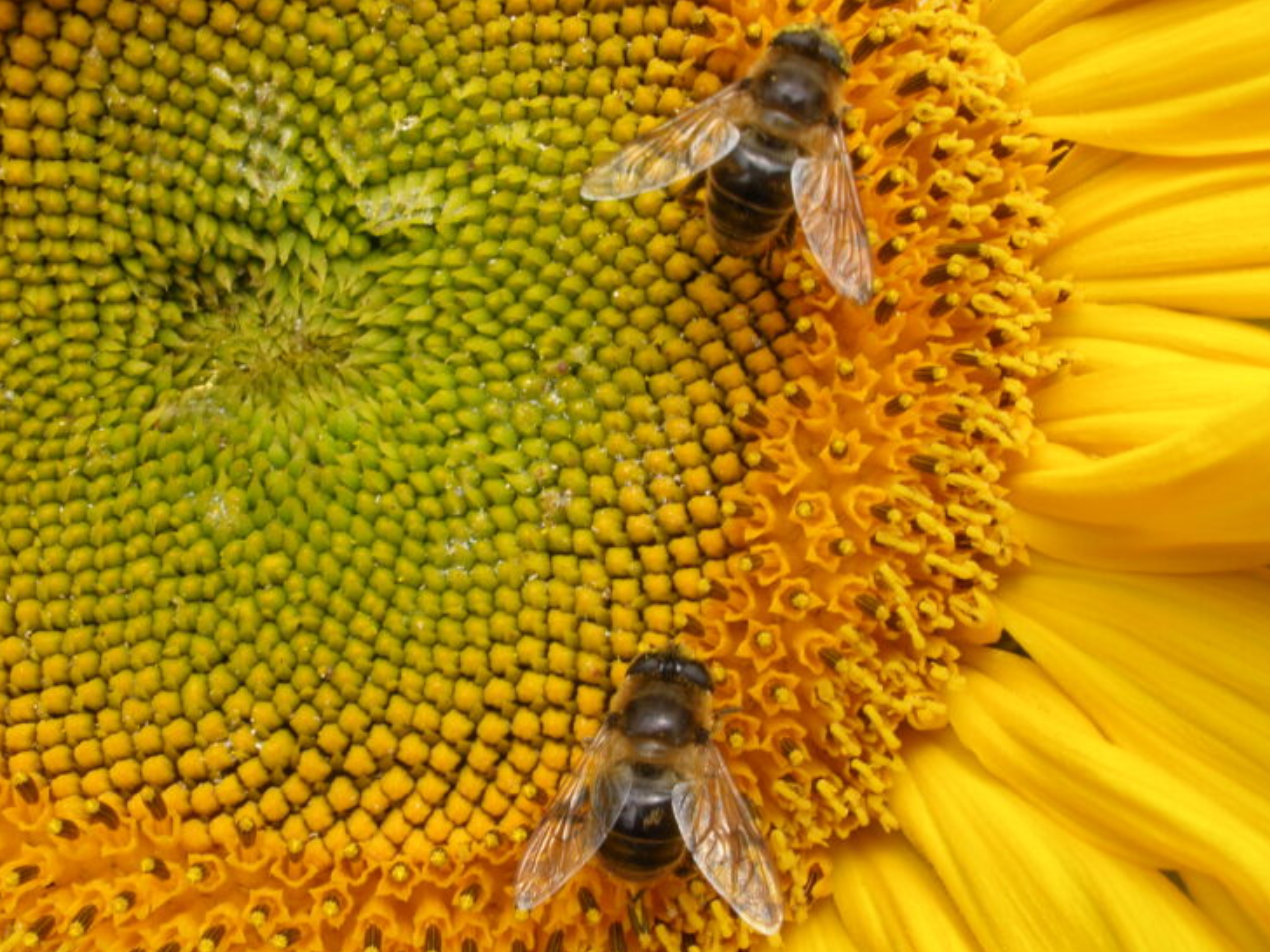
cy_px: 500
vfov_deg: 37.7
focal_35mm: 38
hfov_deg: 49.0
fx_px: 1394
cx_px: 638
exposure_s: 1/100
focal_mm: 6.3
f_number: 5.6
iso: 64
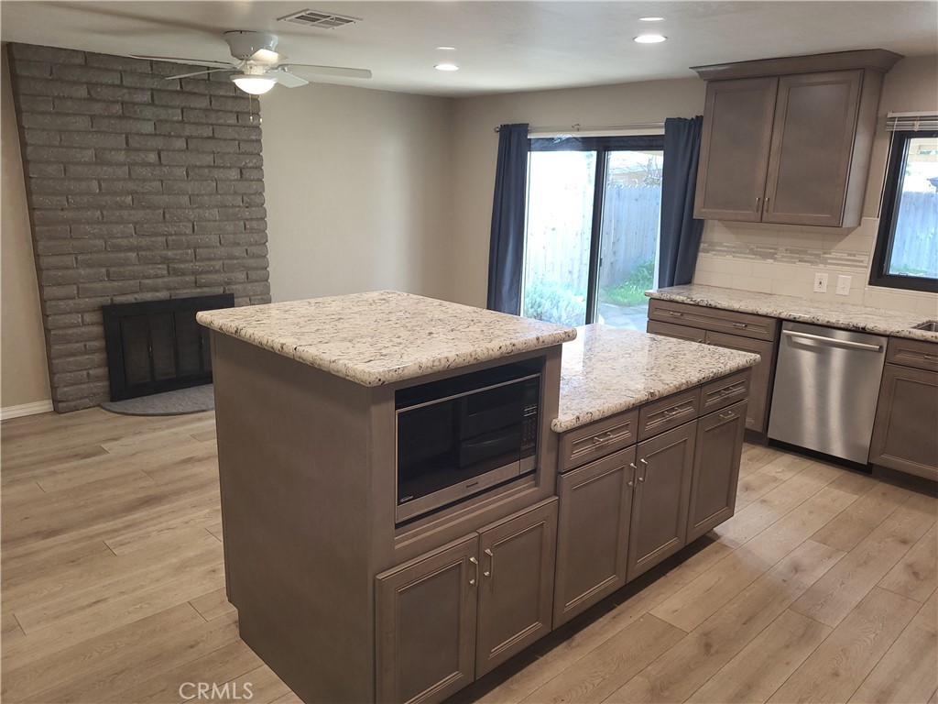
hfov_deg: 67.3
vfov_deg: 53.1
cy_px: 352
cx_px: 469
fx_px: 705
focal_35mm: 26
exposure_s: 1/40
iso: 100
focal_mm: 5.4
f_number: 1.8
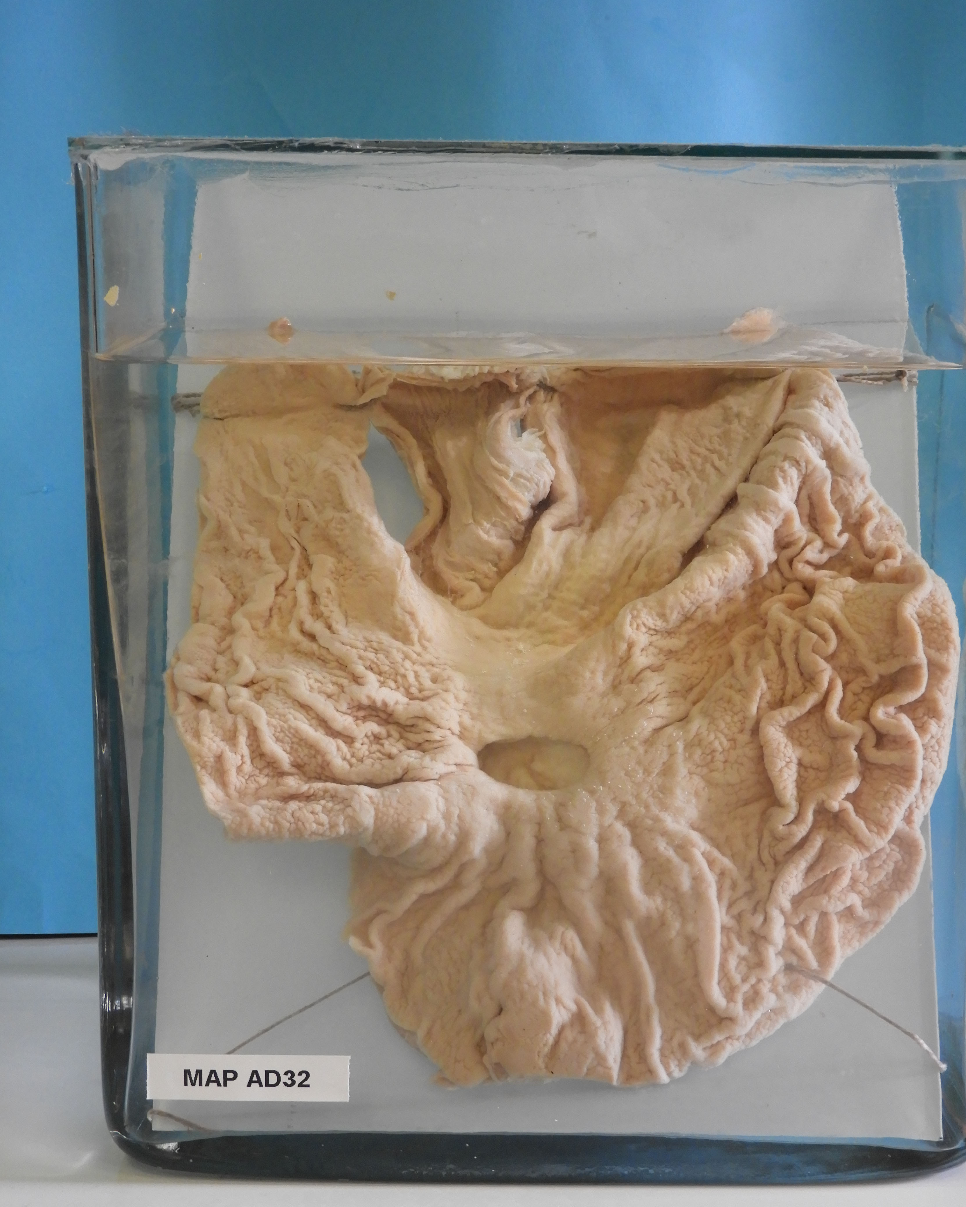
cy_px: 645
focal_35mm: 73
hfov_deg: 21.0
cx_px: 553
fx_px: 2609
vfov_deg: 26.1
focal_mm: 10.7
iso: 320
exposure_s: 1/30
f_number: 4.2
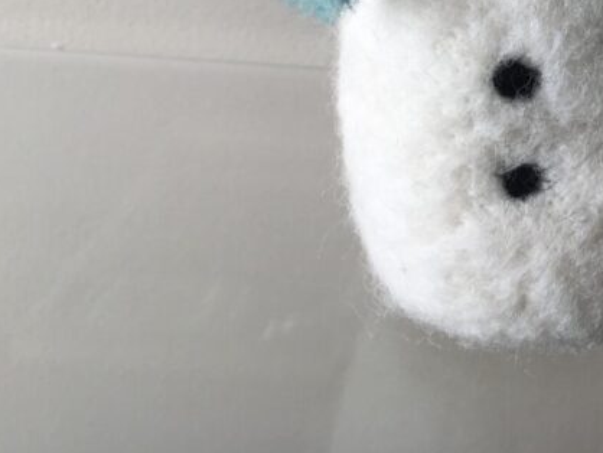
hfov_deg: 26.4
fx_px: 1238
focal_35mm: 71
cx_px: 547
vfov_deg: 19.5
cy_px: -98
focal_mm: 4.15
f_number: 2.2
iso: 32
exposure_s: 1/50
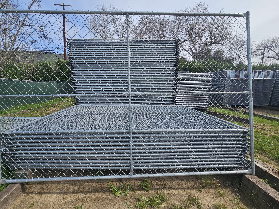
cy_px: 105
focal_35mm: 14
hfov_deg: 102.0
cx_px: 134
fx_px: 113
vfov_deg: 85.7
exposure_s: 1/2071
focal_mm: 2.2
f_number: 2.2
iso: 50
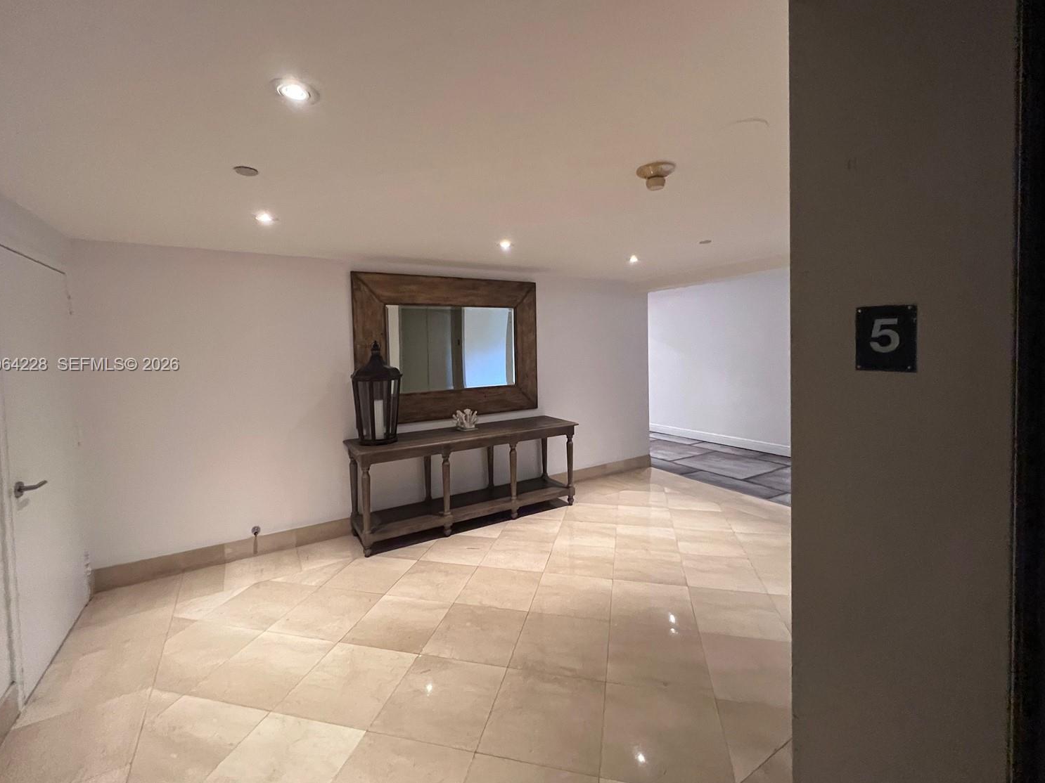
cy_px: 365
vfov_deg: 85.5
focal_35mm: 14
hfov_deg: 102.1
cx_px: 522
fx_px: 423
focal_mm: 1.57
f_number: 1.8
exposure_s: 1/60
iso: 800
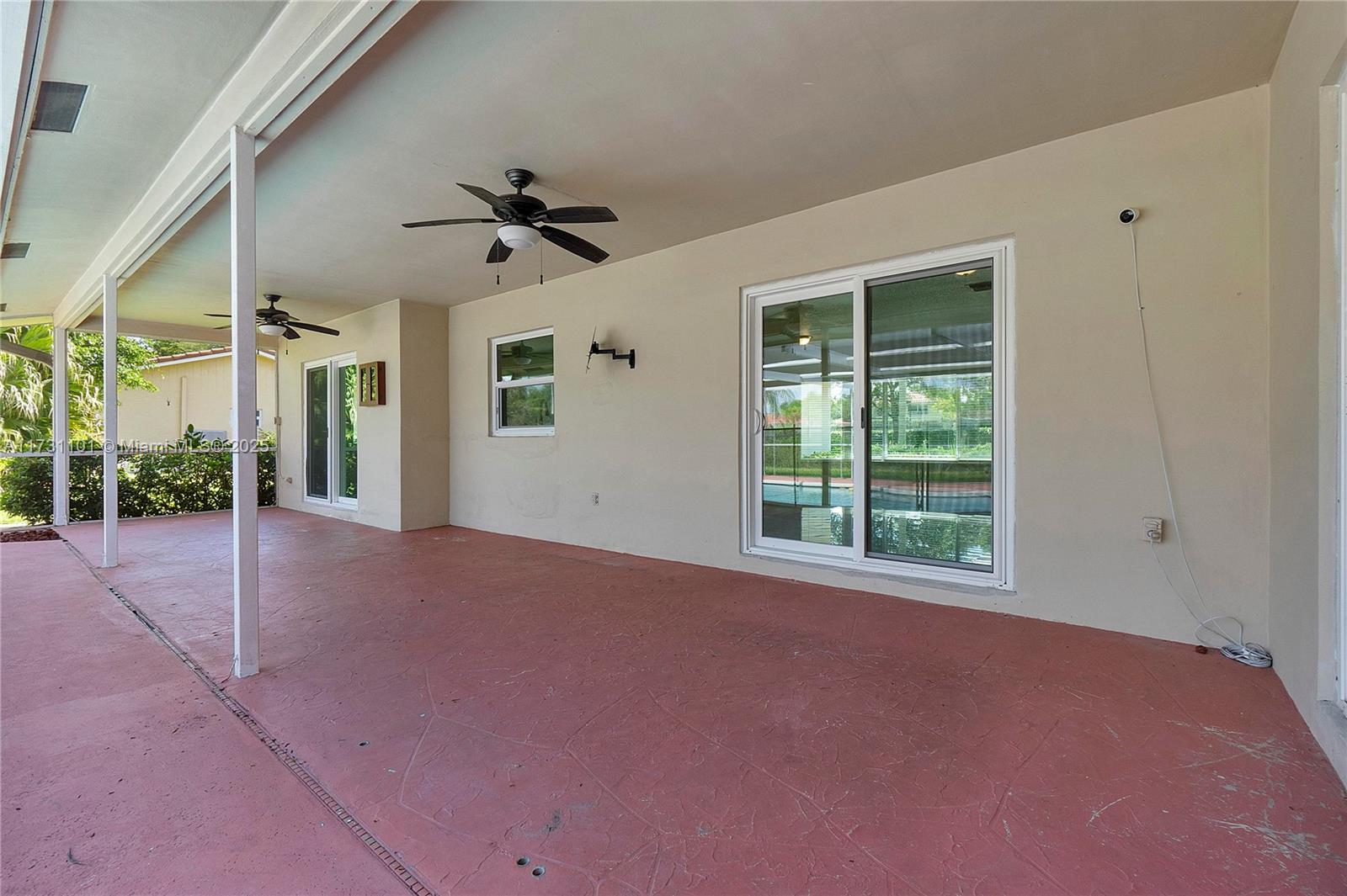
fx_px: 561
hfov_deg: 100.4
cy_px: 448
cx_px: 674
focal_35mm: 15
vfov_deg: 77.3
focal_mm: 10
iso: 200
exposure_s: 1/125
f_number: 10
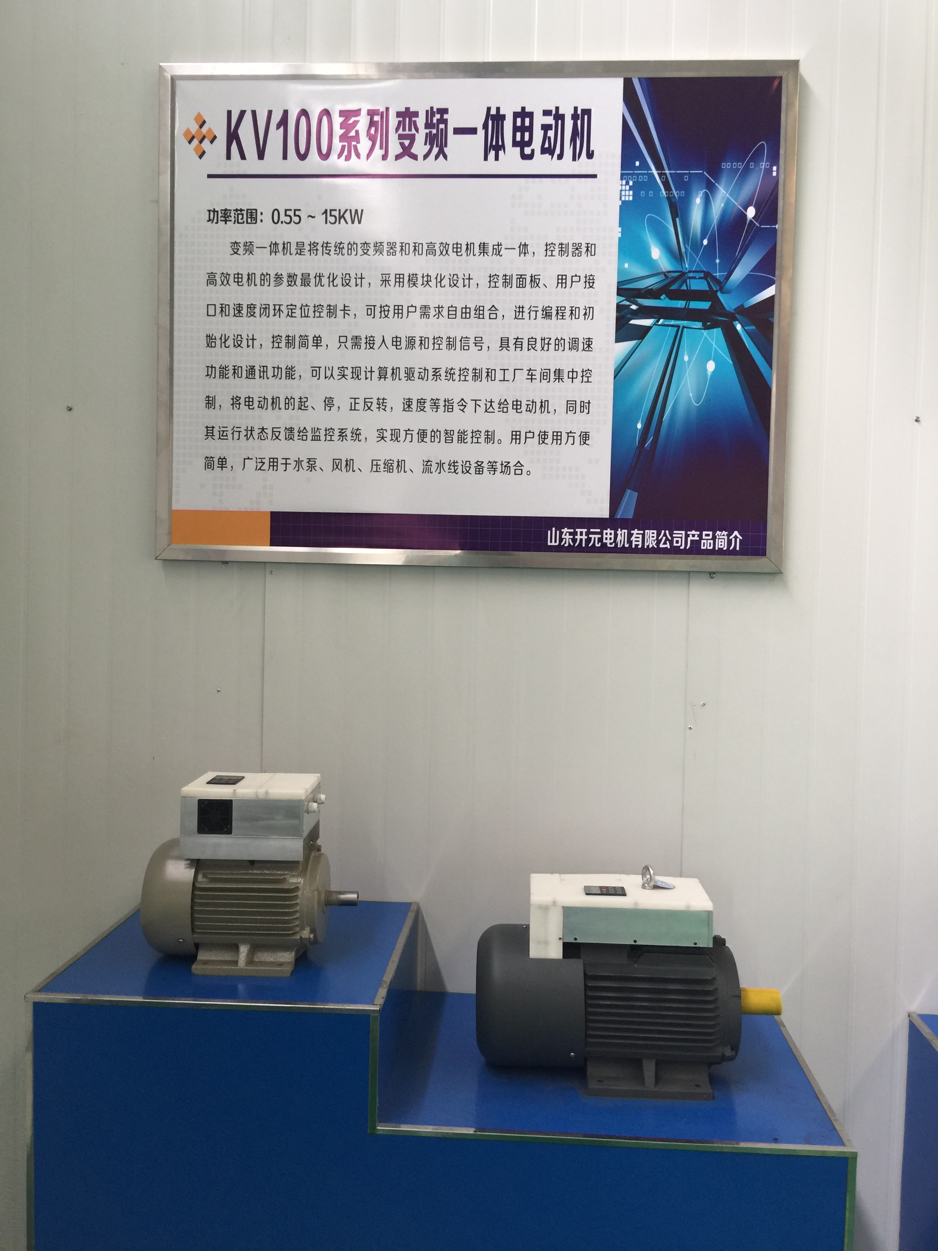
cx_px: 469
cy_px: 626
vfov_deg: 61.7
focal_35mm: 29
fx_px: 1048
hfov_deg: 48.2
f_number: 2.2
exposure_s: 1/30
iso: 32
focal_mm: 4.15
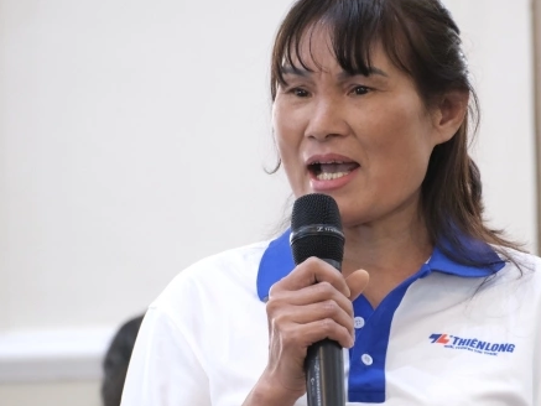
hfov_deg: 3.3
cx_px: 329
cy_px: 195
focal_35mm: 601
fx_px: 9395
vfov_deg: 2.5
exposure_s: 1/85
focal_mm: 268.2
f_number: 5.6
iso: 6400
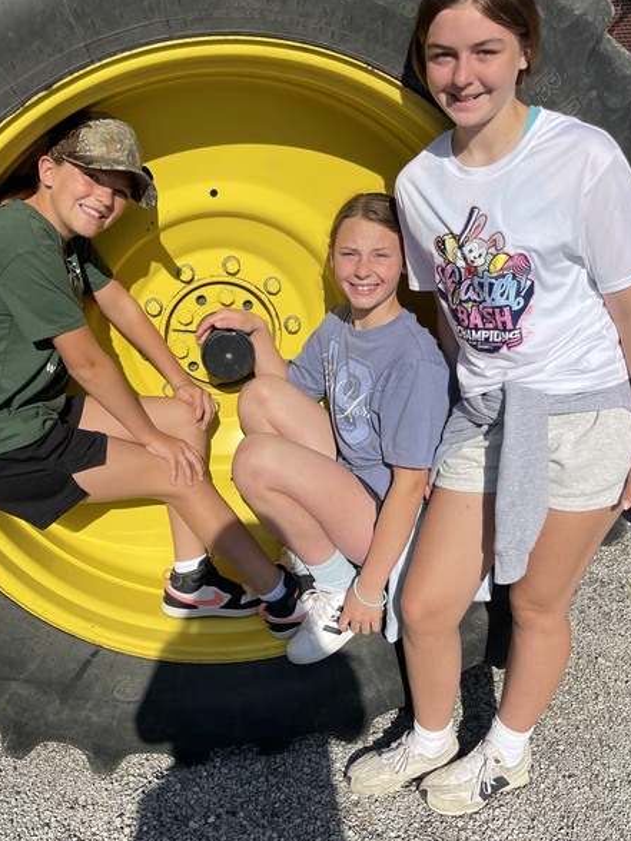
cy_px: 428
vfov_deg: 54.0
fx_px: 826
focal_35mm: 34
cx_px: 300
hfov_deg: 41.8
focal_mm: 5.1
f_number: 1.6
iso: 32
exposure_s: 1/5376
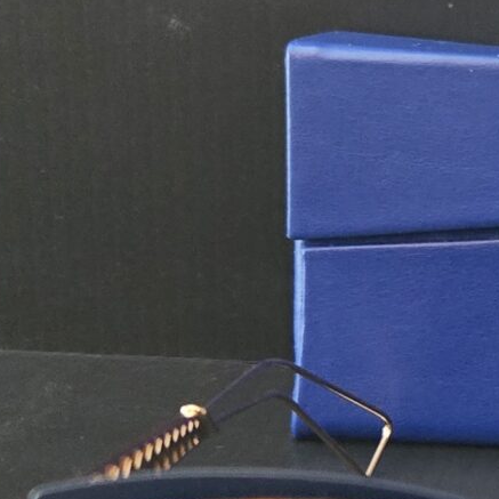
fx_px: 1941
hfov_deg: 13.4
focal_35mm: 119
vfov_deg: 14.6
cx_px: 860
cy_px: 324
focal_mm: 5.4
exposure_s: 1/60
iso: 1600
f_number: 1.8
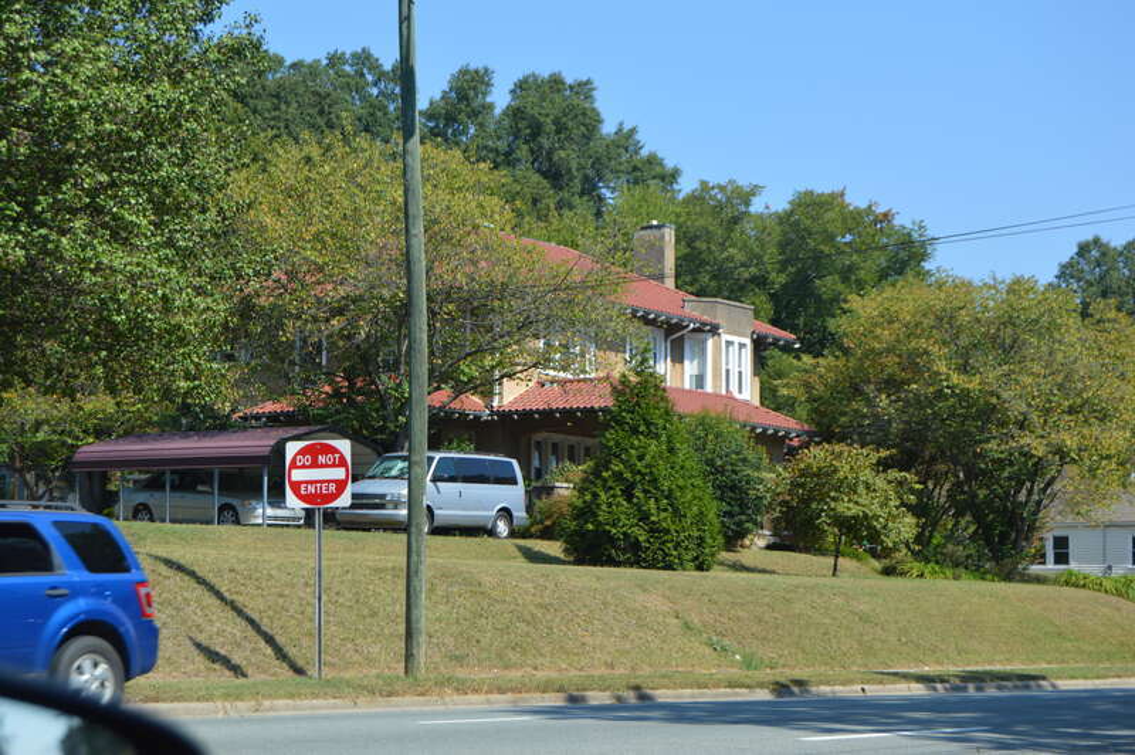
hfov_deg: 28.1
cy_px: 378
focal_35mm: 72
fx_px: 2268
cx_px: 568
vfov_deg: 18.9
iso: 100
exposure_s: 1/250
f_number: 8
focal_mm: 48
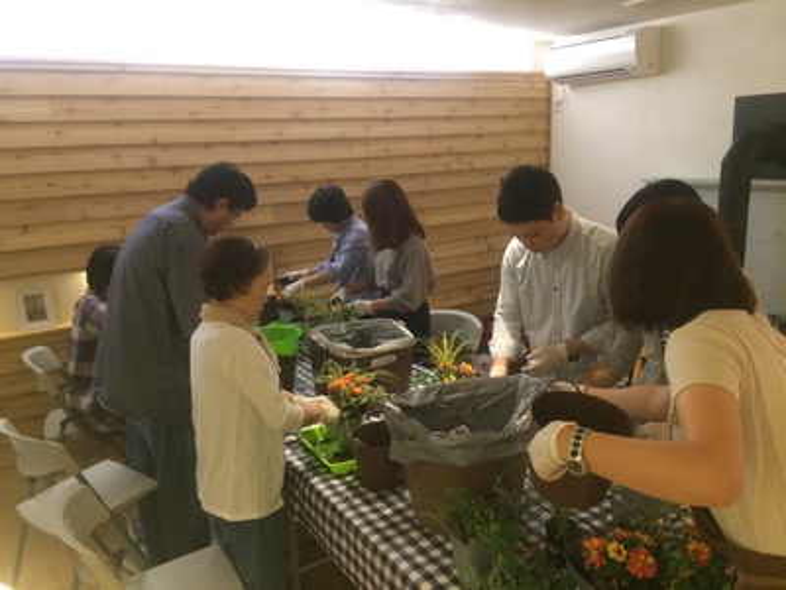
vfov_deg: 48.2
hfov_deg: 61.7
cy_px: 295
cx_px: 393
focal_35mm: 29
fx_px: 658
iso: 200
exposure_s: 1/30
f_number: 2.2
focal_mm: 4.15
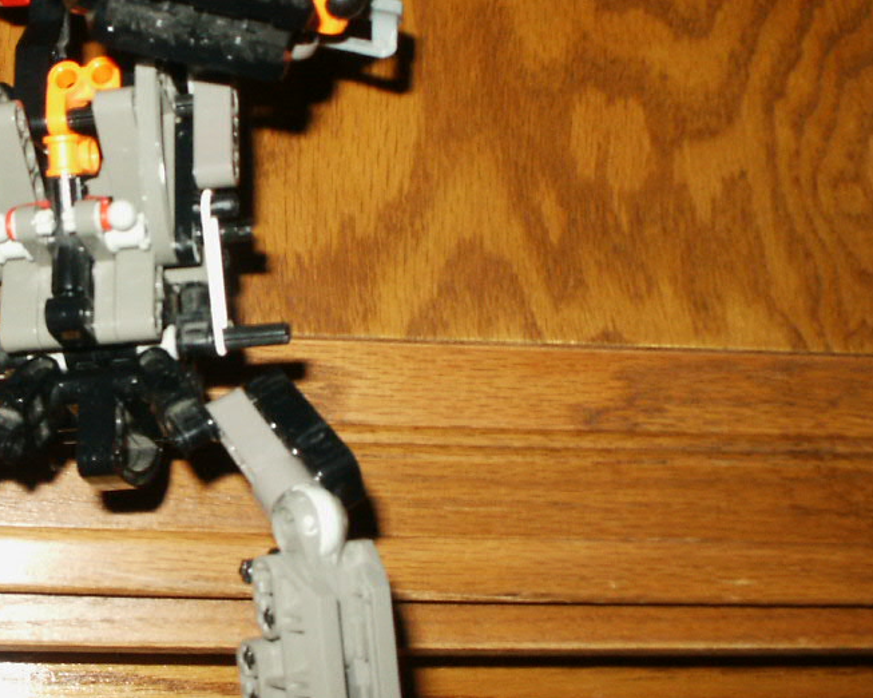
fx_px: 1731
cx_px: 112
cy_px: 275
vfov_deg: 22.8
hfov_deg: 27.4
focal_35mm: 67
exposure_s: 1/45
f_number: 6.7
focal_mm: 7.18
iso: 200
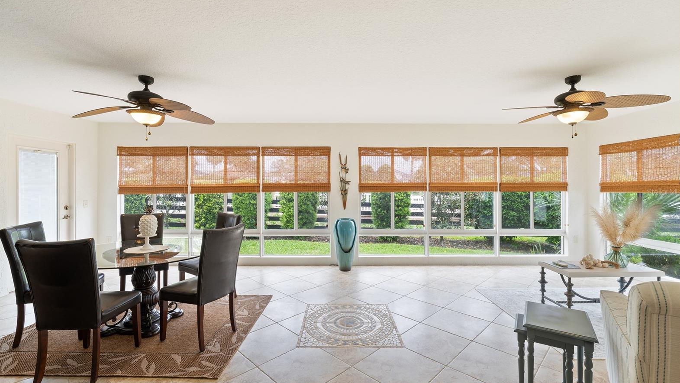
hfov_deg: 99.4
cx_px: 339
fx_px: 289
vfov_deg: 67.1
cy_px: 192
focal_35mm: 16
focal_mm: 15
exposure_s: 1/5
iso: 320
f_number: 8
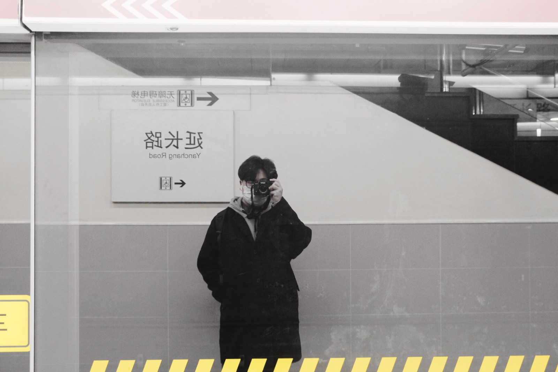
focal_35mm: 36
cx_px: 279
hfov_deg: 53.1
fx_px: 558
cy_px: 186
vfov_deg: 36.9
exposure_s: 1/30
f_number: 4.4
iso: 3200
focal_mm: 24.2
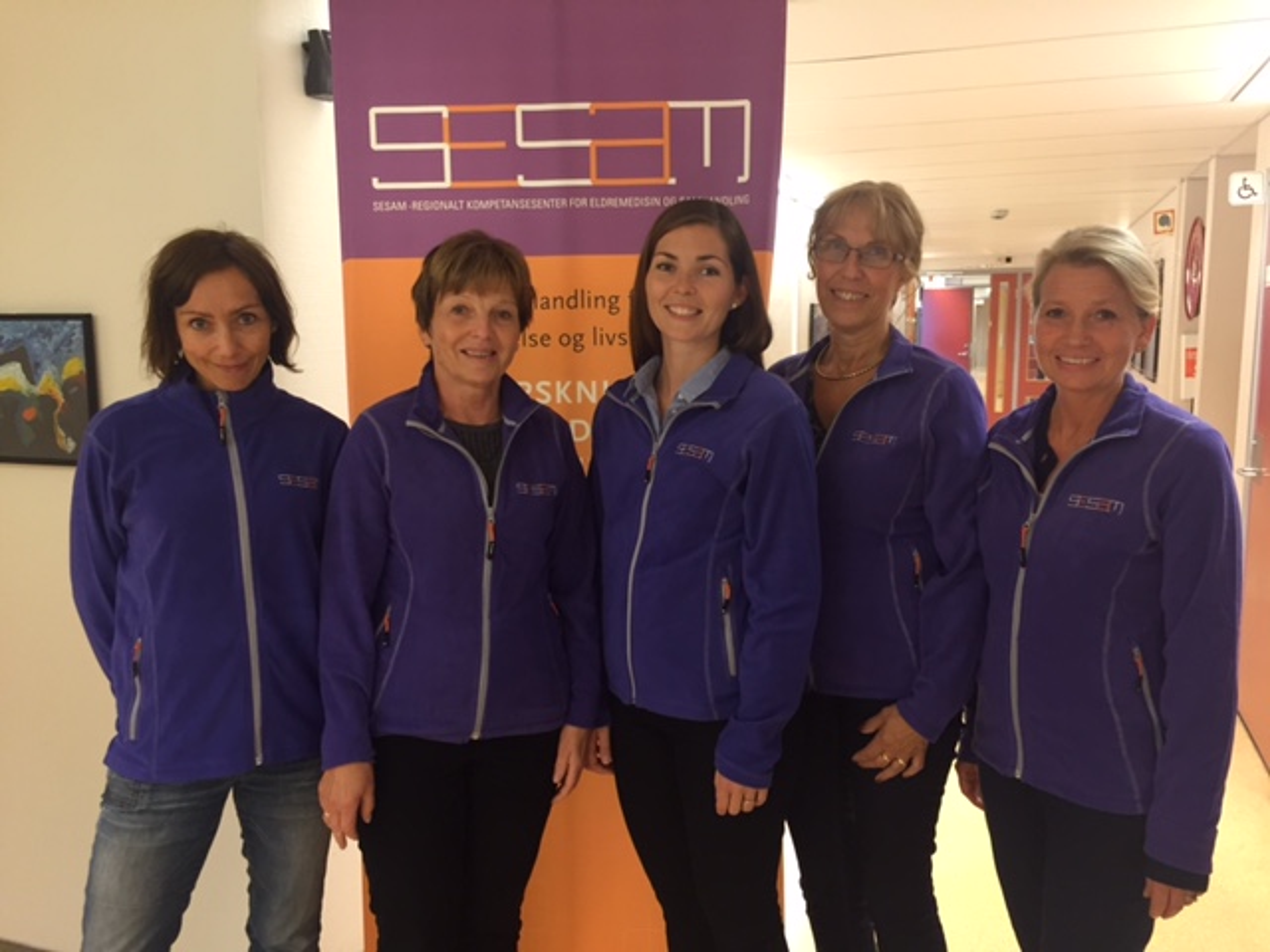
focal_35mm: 29
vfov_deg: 48.2
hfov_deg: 61.7
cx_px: 635
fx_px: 1064
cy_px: 476
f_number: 2.2
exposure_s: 1/33
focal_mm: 4.15
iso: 160
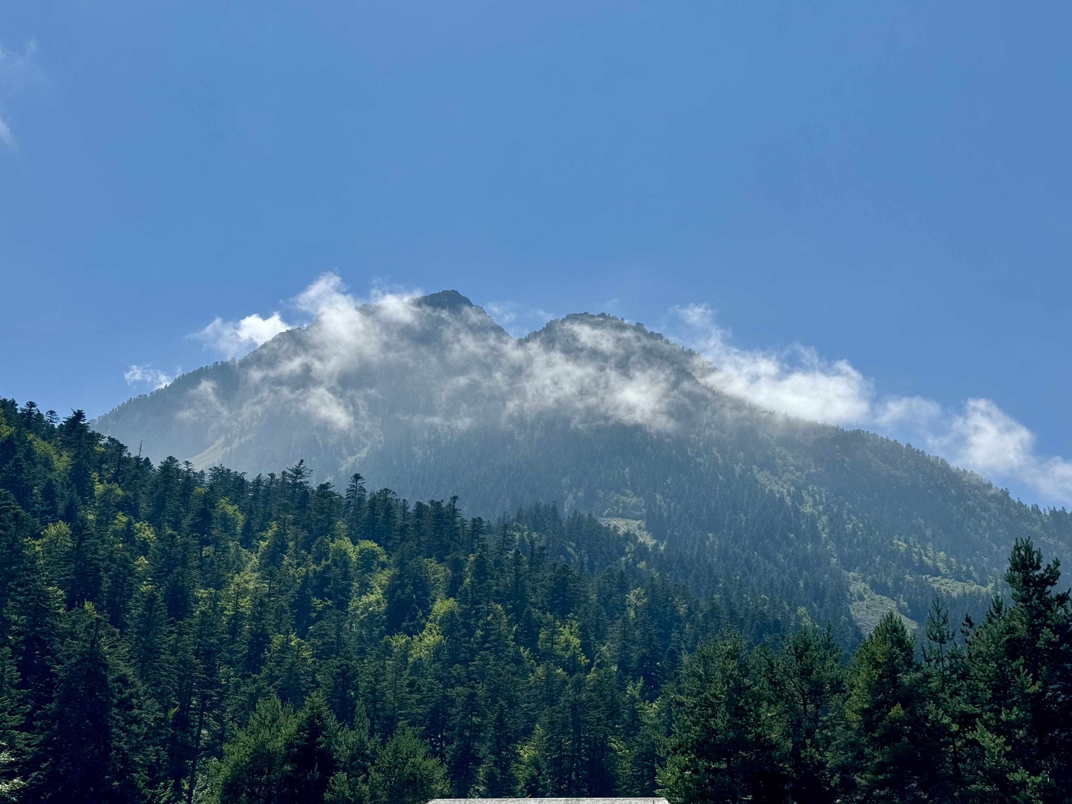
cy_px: 402
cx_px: 536
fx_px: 1486
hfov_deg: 39.7
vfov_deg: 30.3
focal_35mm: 48
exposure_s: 1/7937
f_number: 1.78
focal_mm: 6.76
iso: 64
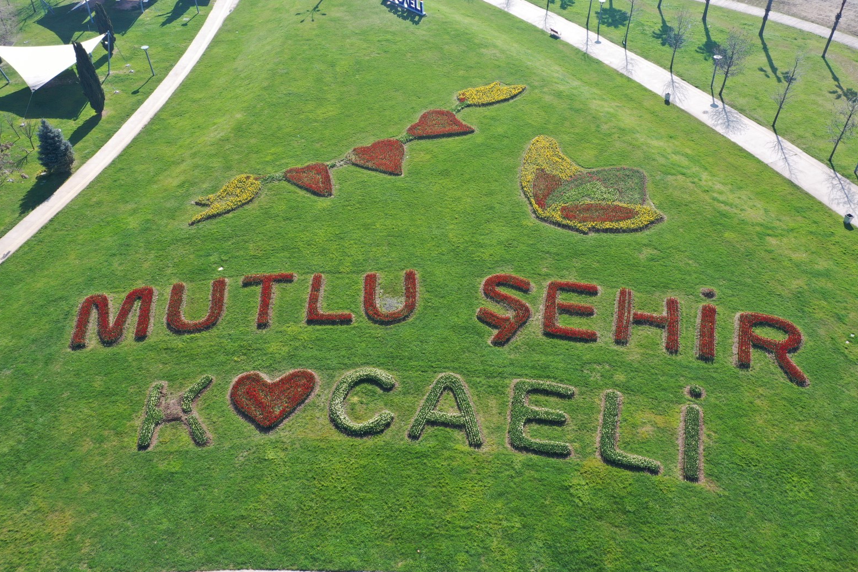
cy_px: 277
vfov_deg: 45.0
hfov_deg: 63.6
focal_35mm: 29
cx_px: 437
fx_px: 691
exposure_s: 1/160
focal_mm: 10.26
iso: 100
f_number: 6.3
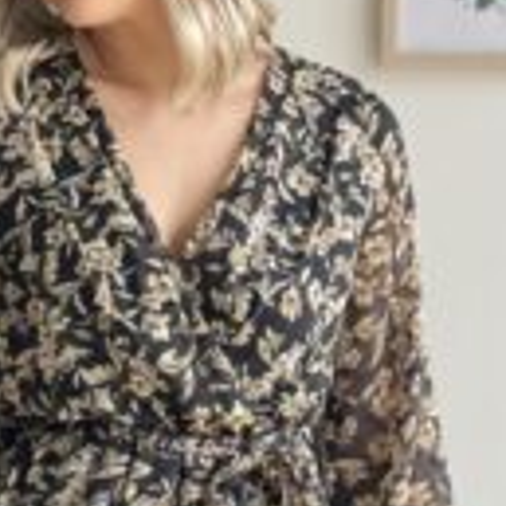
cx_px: 129
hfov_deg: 12.3
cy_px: 475
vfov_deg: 12.2
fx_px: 2348
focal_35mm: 142
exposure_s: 1/122
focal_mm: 6
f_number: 2
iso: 250
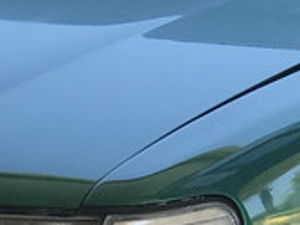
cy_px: 241
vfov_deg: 4.1
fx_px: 3161
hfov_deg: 5.4
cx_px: 46
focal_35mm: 365
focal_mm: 6.6
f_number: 2.8
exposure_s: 1/205
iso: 20
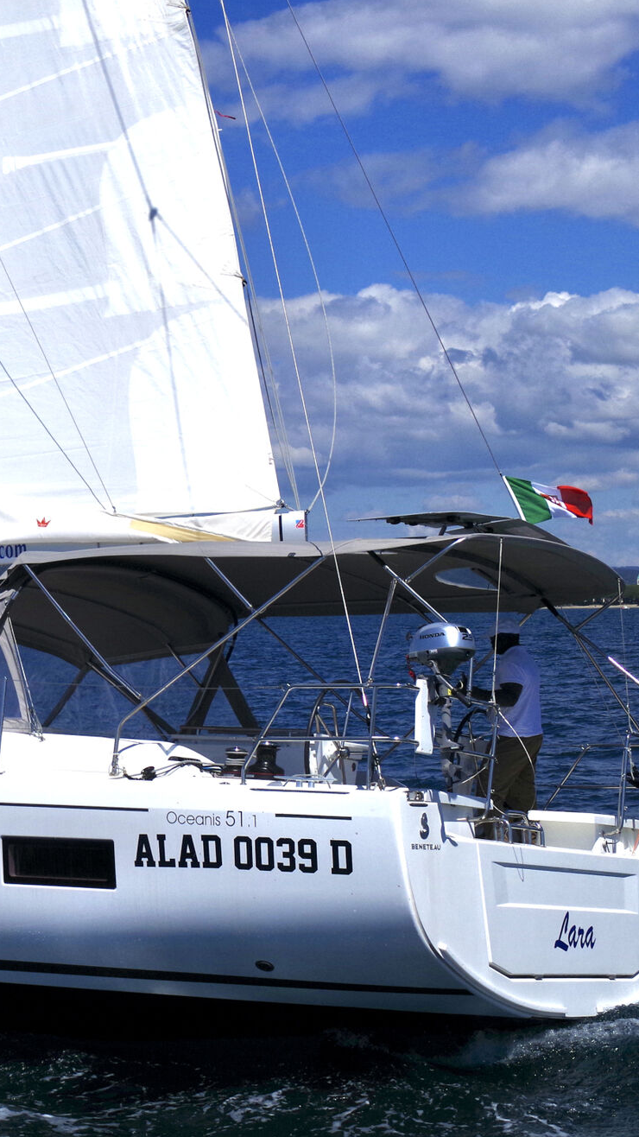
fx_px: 2374
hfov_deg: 14.9
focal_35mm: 79
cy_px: 573
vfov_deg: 26.9
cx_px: -94
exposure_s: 1/1600
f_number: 11
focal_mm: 33
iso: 200
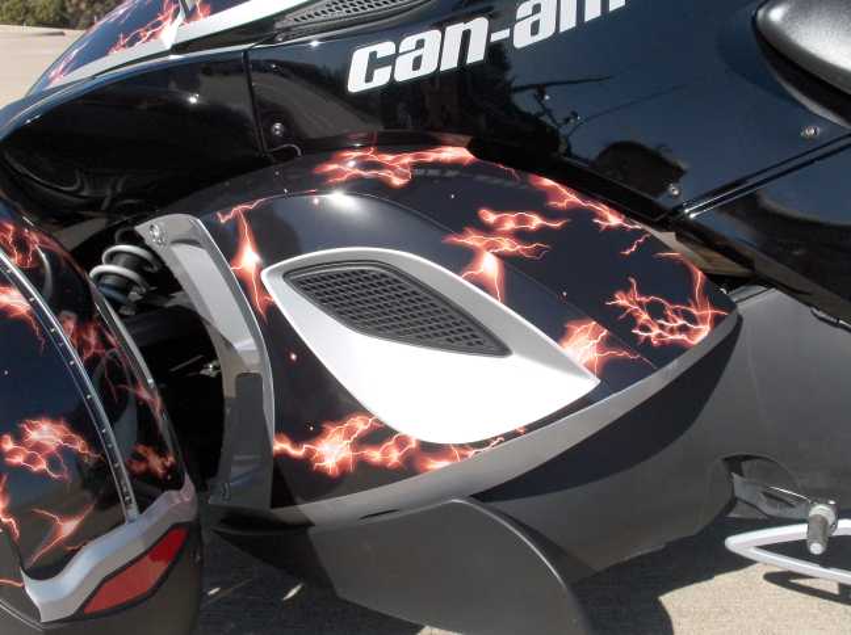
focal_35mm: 28
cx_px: 426
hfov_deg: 63.5
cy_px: 318
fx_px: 687
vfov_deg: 49.6
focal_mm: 5.8
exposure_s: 1/714
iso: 50
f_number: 3.6
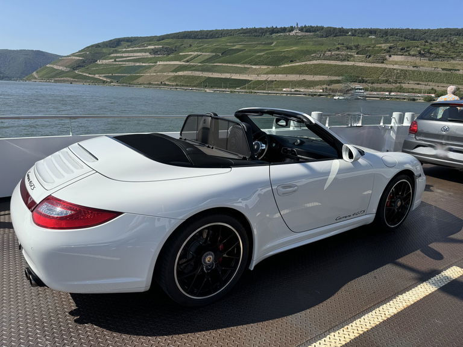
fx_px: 321
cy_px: 174
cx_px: 232
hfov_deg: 71.6
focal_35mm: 24
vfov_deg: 56.8
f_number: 1.78
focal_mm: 6.76
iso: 80
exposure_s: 1/4608
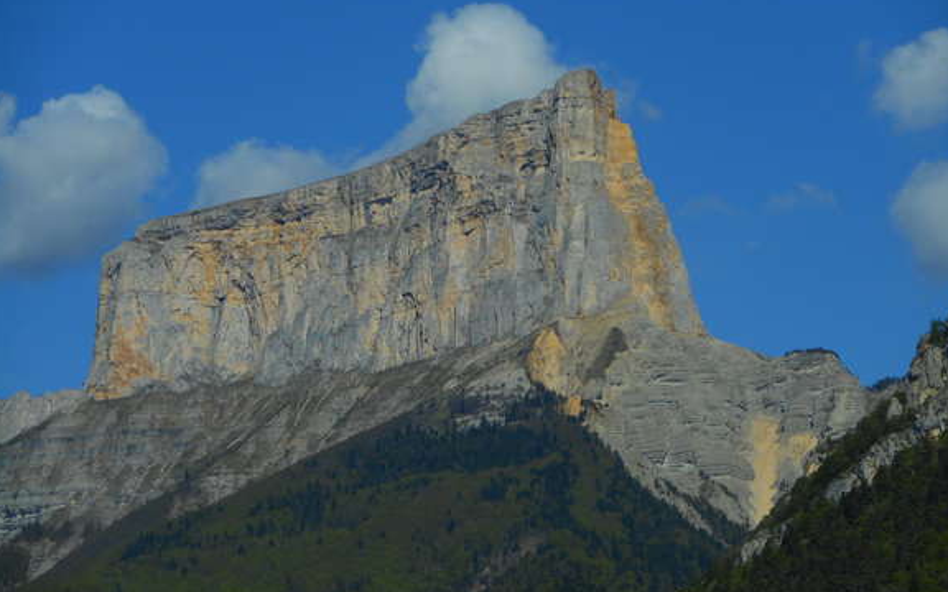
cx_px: 484
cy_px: 309
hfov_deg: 14.1
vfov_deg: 8.9
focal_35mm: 148
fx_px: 3824
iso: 80
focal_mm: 23.9
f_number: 6.1
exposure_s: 1/800
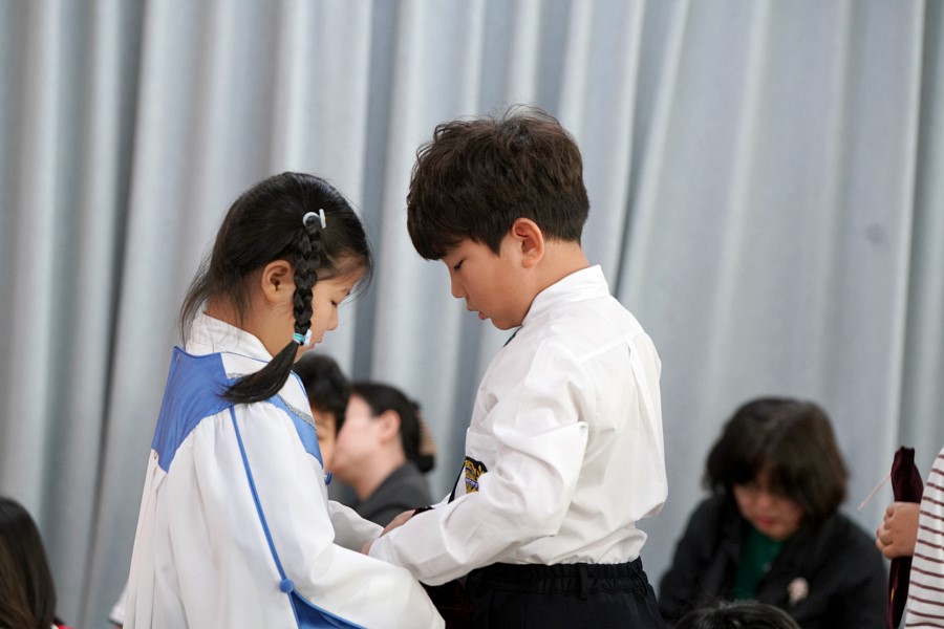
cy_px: 314
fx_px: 3199
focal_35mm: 122
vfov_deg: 11.2
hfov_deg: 16.8
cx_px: 472
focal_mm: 122
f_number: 4
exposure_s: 1/160
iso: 1250
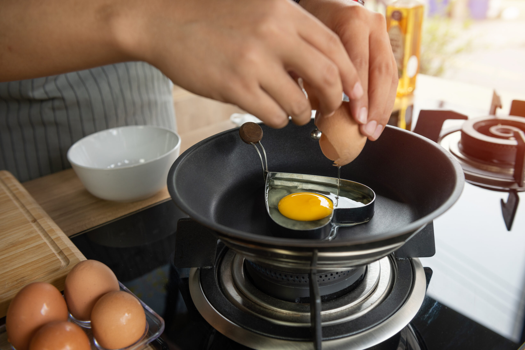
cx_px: 262
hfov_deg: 55.8
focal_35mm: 34
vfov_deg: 38.9
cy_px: 175
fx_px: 496
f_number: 4
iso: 200
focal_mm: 34
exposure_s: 1/200
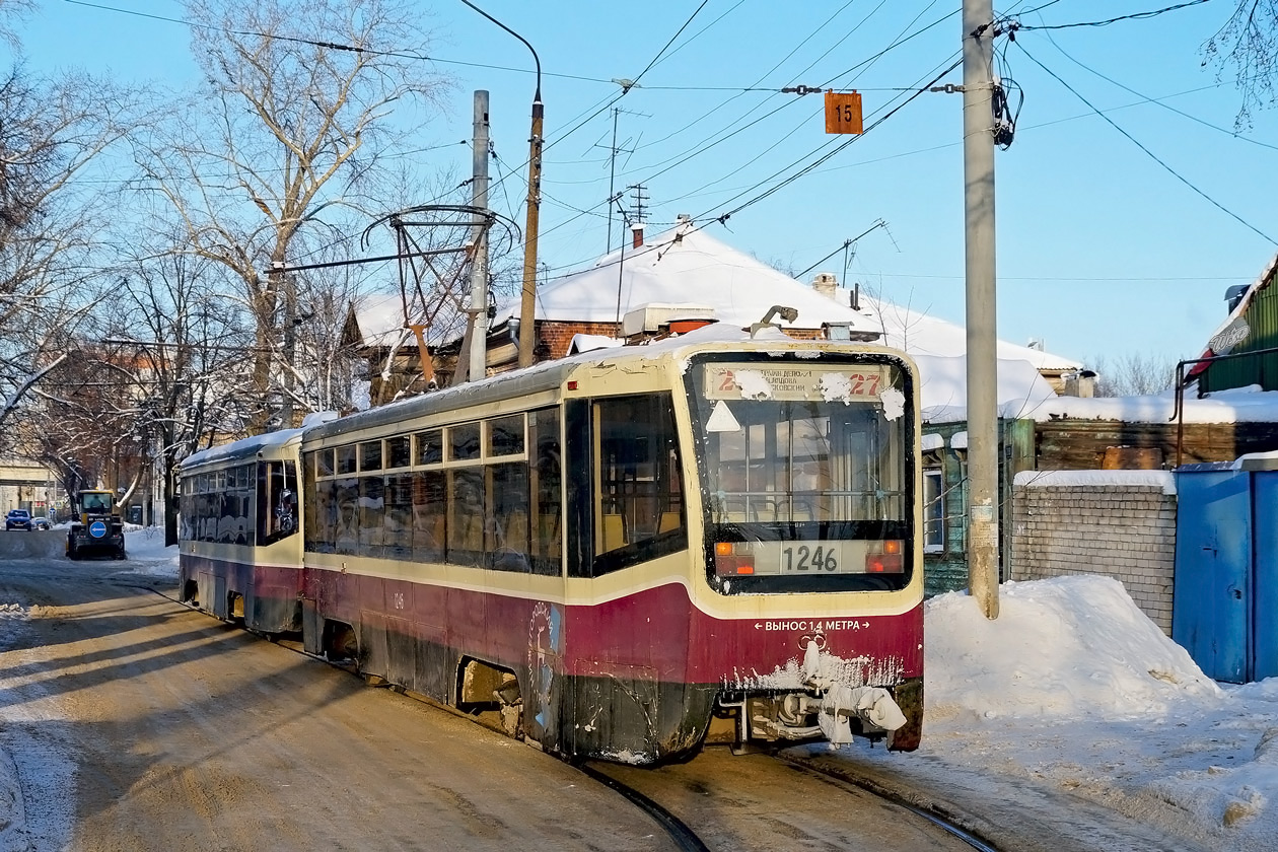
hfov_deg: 37.9
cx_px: 639
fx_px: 1864
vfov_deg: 25.8
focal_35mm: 52
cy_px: 426
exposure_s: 1/800
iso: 400
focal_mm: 35
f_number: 7.1
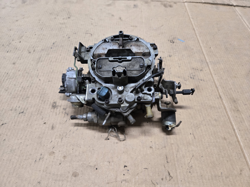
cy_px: 94
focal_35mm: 23
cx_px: 125
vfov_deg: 58.9
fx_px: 166
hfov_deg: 73.9
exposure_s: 1/120
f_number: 1.8
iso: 500
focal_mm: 5.4
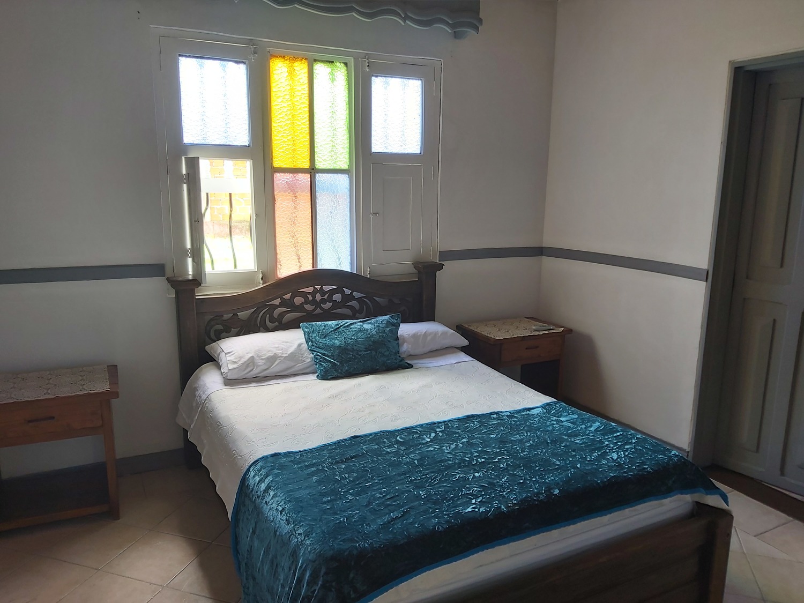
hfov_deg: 67.3
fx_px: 604
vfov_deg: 53.1
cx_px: 402
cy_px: 302
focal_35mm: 26
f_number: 1.7
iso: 64
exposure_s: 1/50
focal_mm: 3.92
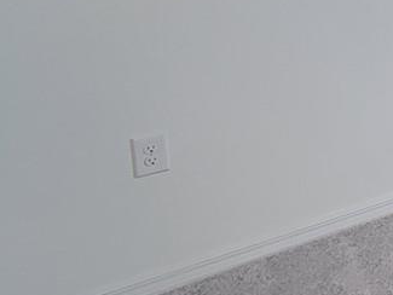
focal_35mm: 64
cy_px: -83
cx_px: 869
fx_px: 727
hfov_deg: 16.9
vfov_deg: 21.0
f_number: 2.2
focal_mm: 2.2
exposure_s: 1/60
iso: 100
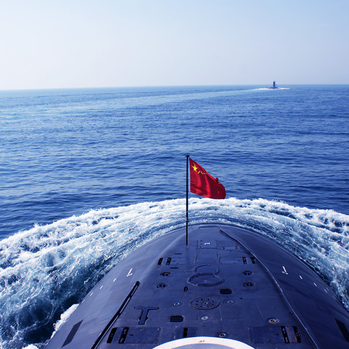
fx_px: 445
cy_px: 173
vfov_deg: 42.8
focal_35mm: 39
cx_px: 195
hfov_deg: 42.8
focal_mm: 20
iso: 100
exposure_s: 1/320
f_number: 10
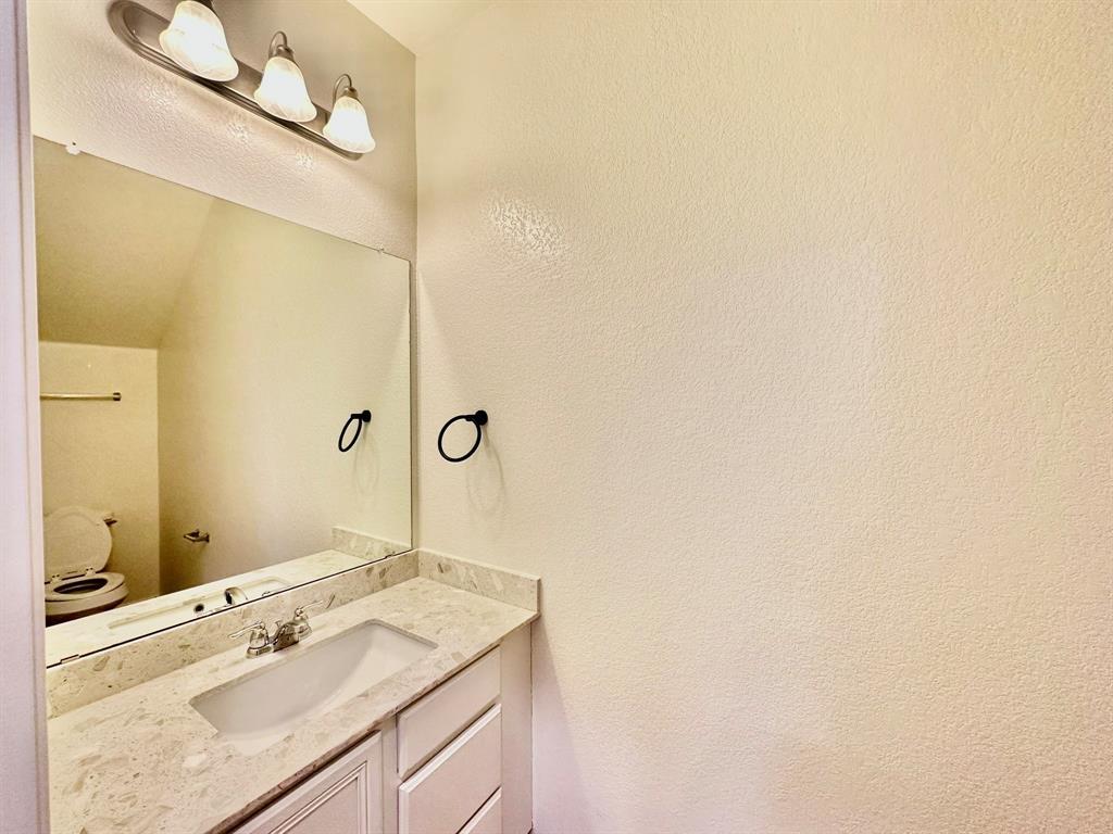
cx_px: 556
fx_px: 450
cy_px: 417
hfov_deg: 102.1
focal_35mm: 14
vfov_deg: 85.7
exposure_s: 1/120
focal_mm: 2.22
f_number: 2.2
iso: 160
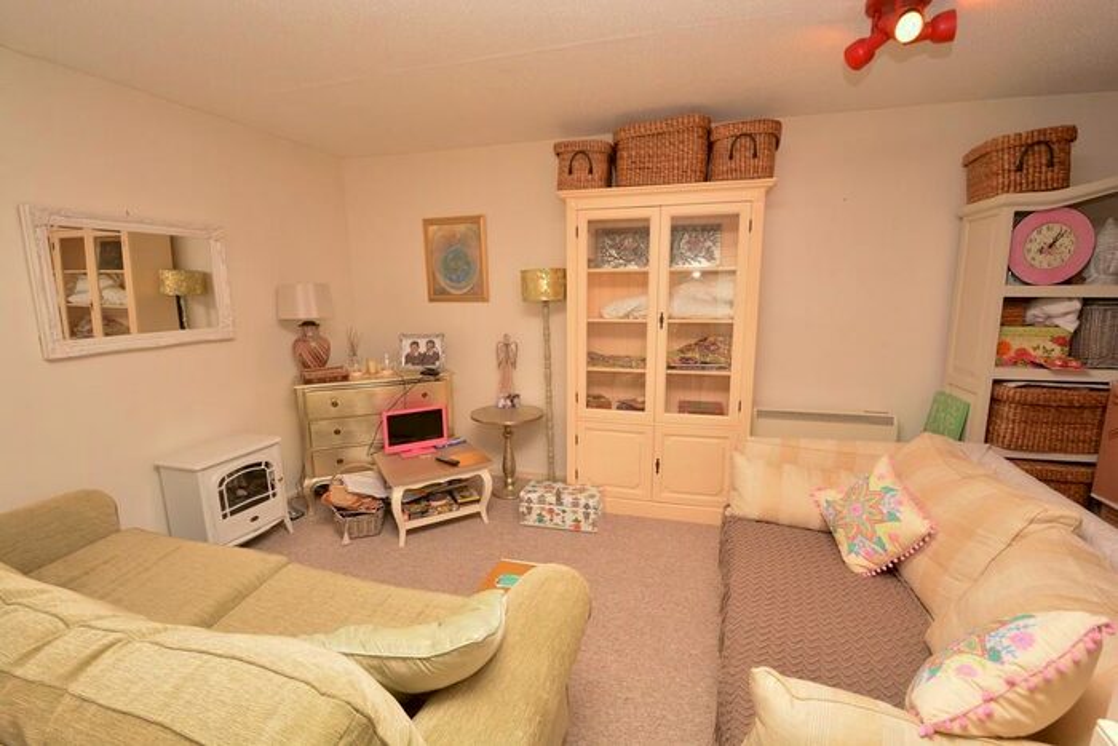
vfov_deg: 77.4
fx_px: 466
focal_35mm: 15
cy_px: 373
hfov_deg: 100.4
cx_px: 559
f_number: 10
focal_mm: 10
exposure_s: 1/200
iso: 1000
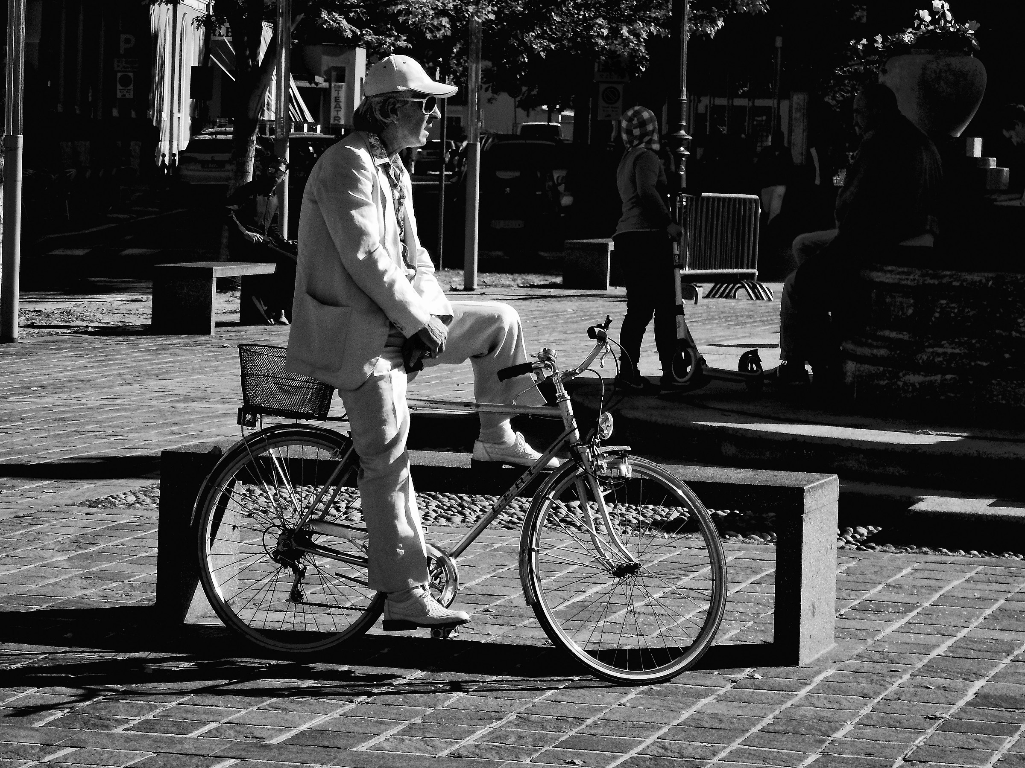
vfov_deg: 12.3
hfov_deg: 16.4
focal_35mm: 120
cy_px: 384
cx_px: 512
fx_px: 3553
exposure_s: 1/800
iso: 125
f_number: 4.9
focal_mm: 21.5
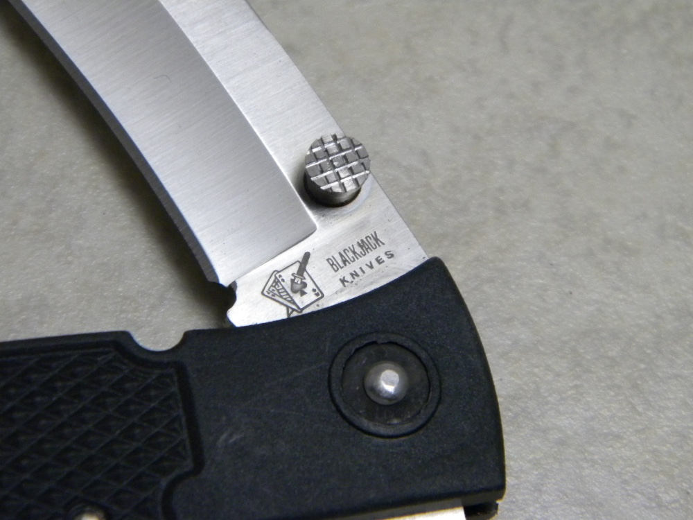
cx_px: 346
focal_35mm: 148
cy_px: 260
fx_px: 2963
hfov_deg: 13.3
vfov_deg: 10.0
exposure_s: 1/32.7
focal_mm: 26.8
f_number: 5
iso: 400
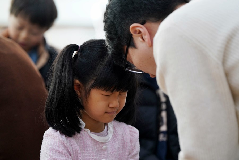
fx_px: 1148
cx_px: 120
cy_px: 80
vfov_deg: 7.9
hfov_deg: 11.9
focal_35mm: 173
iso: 1600
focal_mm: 173
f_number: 4
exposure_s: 1/200
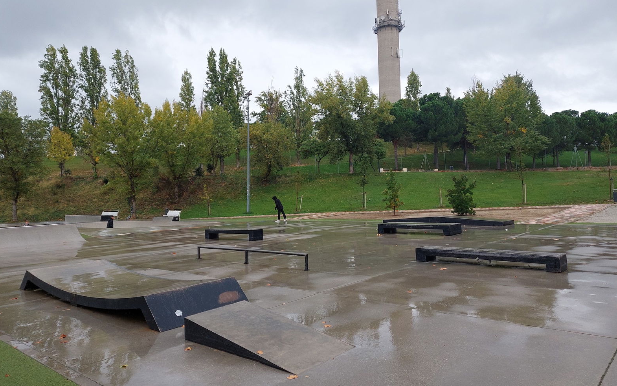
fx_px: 454
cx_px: 310
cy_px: 168
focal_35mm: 27
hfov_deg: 68.4
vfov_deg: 45.9
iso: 40
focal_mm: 5.23
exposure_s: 1/710
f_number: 1.8
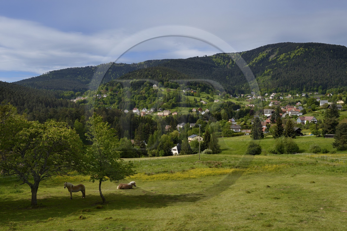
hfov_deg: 54.5
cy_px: 116
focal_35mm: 35
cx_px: 174
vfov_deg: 37.8
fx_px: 337
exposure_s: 1/320
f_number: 13
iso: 200
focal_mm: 35
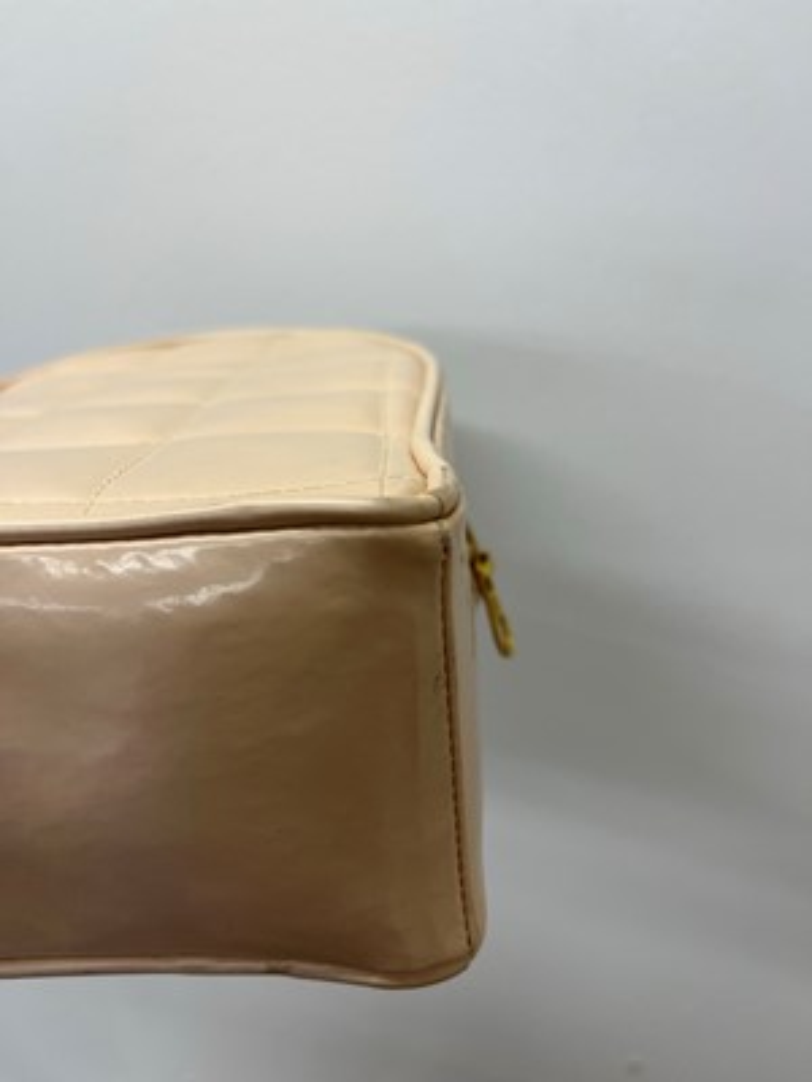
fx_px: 813
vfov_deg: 67.3
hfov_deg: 53.1
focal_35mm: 26
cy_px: 541
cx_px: 406
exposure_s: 1/100
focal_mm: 5.1
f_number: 1.6
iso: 64
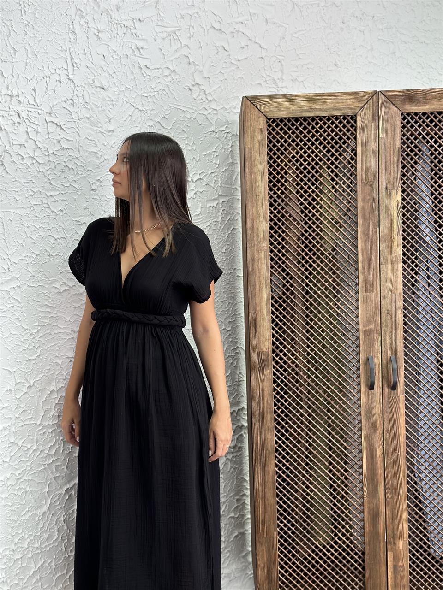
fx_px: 819
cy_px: 295
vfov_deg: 39.7
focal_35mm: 48
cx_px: 222
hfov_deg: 30.3
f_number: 1.78
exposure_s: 1/100
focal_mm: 6.86
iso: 100
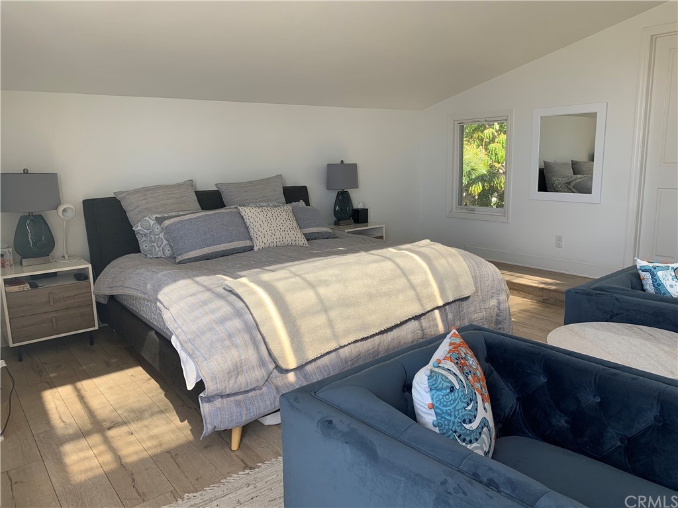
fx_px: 509
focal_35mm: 26
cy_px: 254
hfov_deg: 67.3
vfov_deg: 53.1
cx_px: 339
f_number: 1.8
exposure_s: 1/121
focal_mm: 4.25
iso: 32
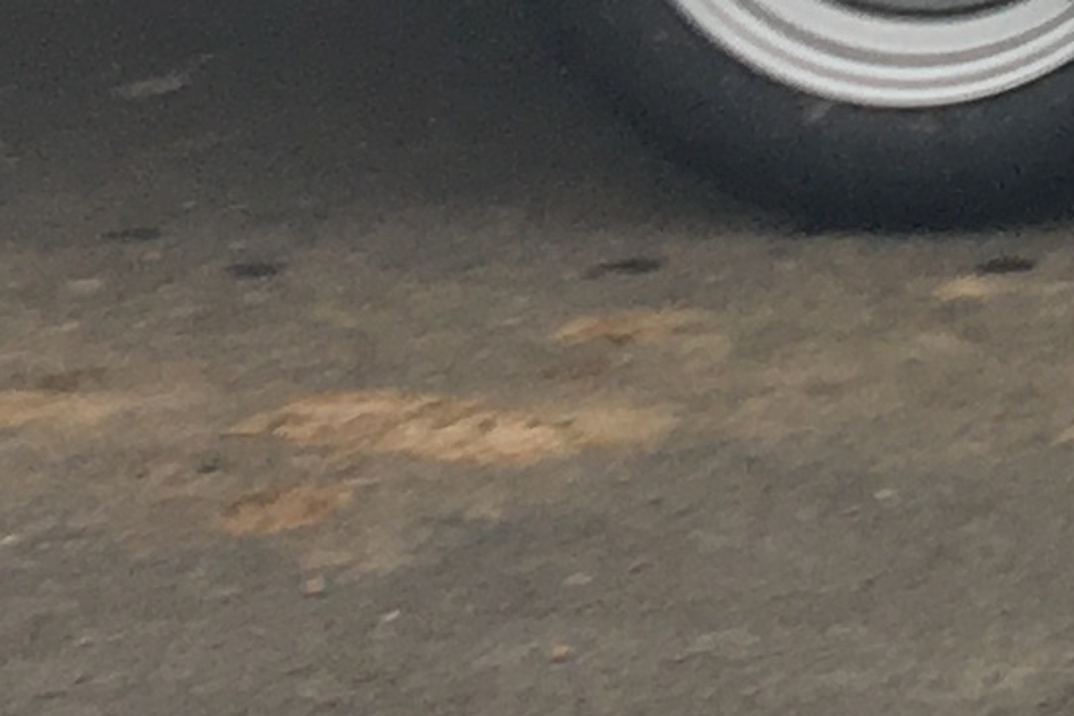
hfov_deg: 8.7
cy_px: -1440
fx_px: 6682
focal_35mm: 224
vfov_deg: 5.7
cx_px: 2164
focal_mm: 4.15
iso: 40
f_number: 2.2
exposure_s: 1/100
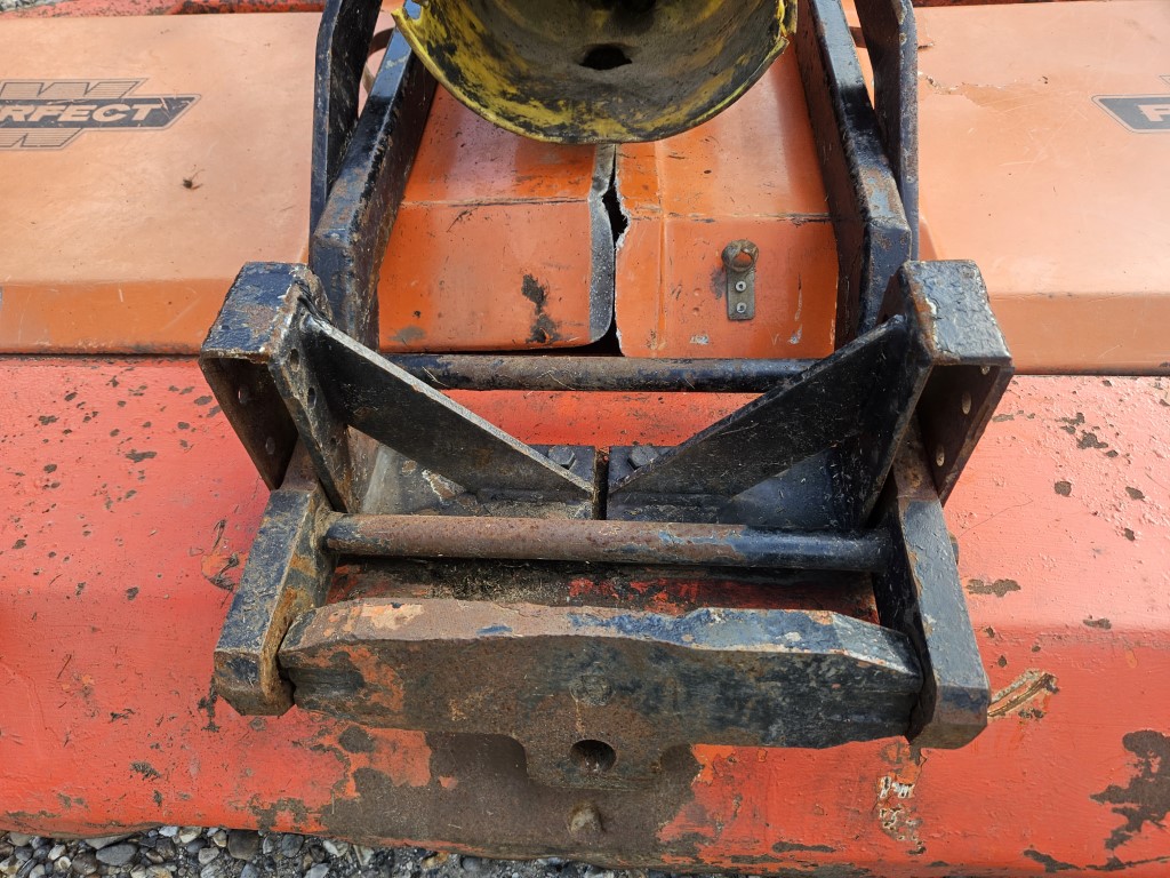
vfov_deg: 58.9
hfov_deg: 73.9
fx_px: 777
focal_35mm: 23
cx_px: 585
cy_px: 439
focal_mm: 5.4
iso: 25
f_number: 1.8
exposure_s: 1/185
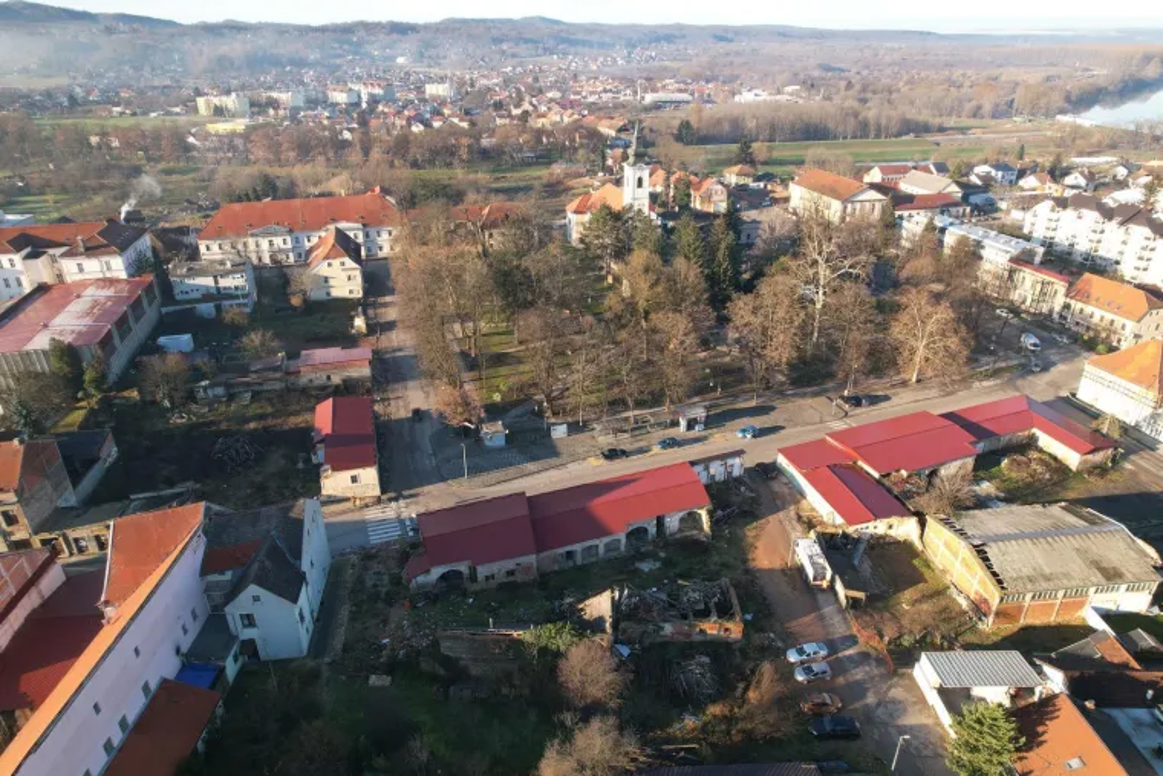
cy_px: 388
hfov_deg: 78.6
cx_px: 582
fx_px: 711
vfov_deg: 57.2
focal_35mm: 22
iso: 100
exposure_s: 1/15
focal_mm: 8.38
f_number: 2.8
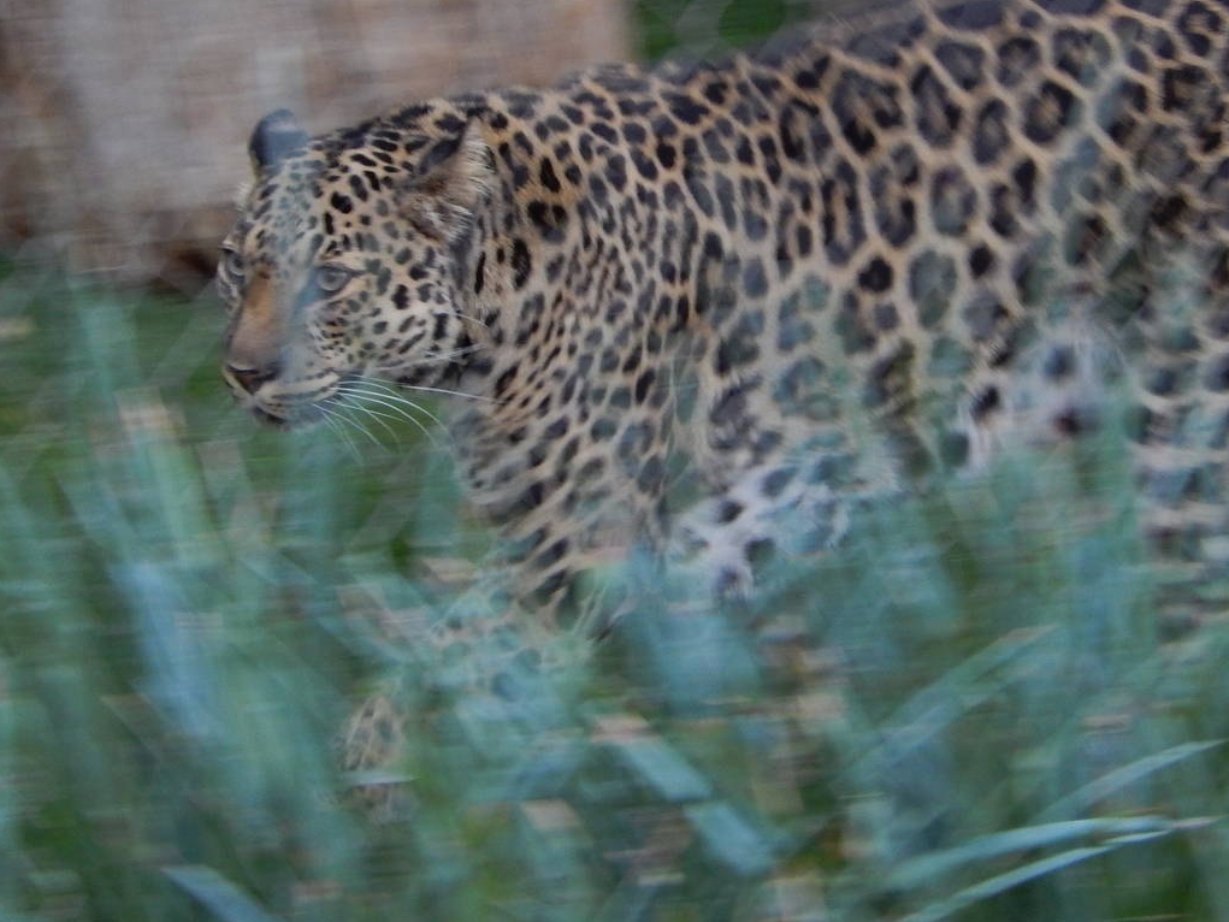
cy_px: 319
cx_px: 738
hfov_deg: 9.4
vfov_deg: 7.1
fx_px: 7457
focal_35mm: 210
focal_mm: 24.1
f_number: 5.6
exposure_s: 1/30
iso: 400
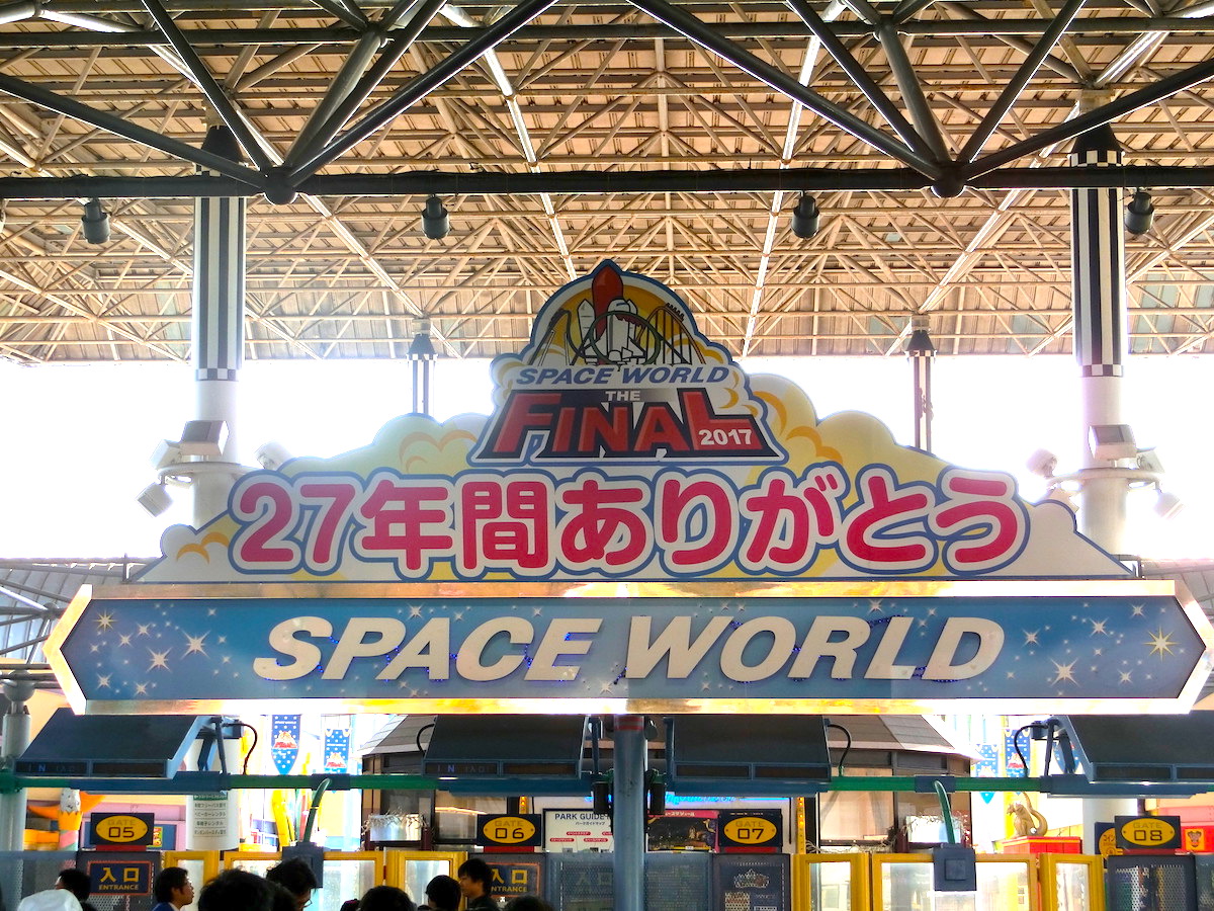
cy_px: 456
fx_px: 2104
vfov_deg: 24.4
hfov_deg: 32.2
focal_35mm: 60
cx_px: 607
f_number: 5
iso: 80
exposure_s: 1/125
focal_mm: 10.7
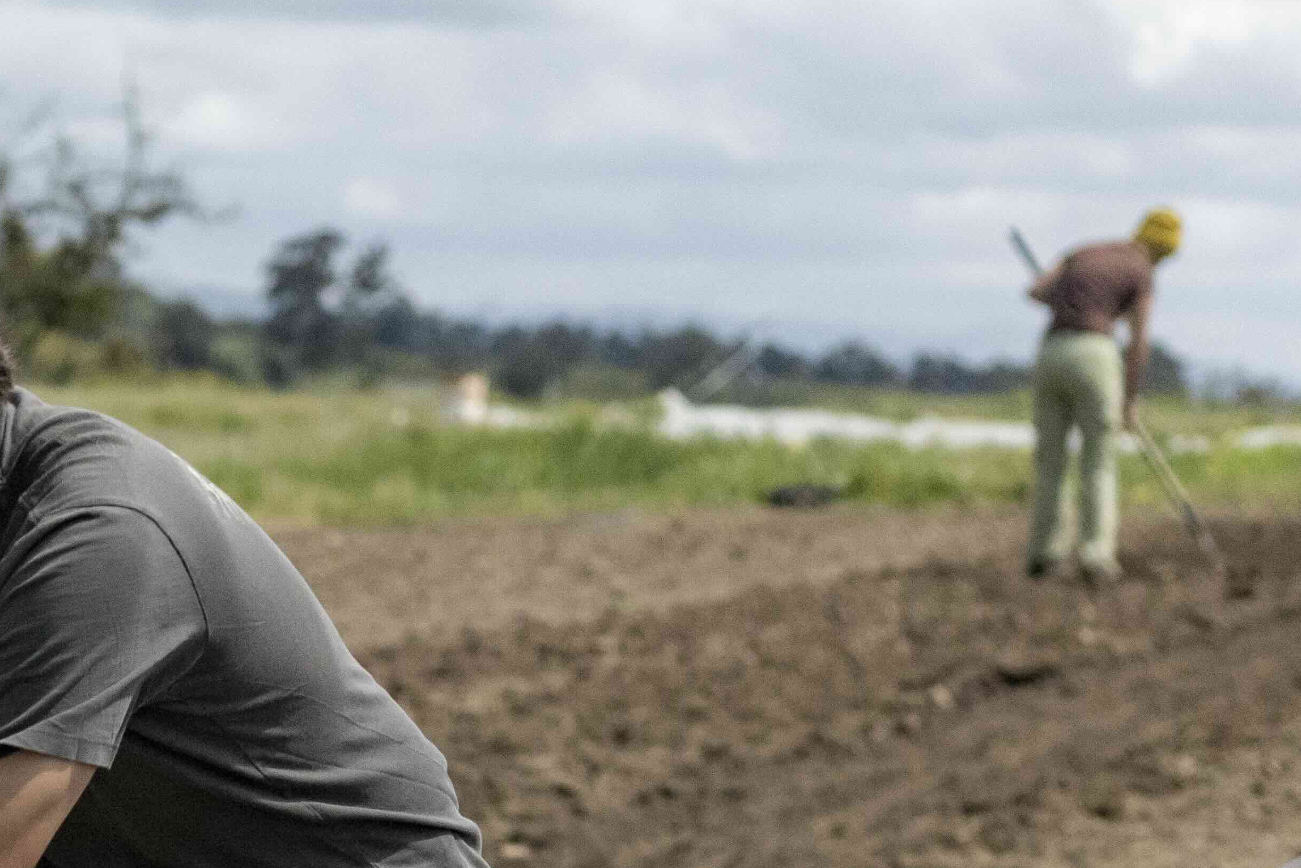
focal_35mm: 136
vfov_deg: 9.5
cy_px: 1624
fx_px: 4915
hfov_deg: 14.4
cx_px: -394
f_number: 2
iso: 1600
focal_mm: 35
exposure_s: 1/400
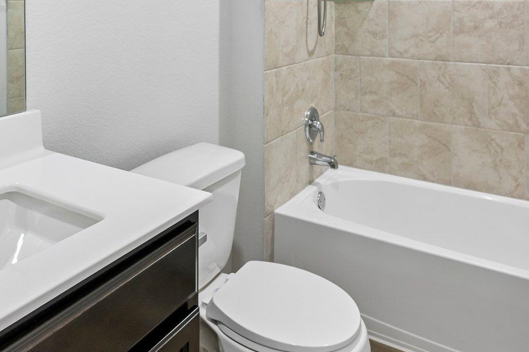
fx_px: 501
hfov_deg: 55.5
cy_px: 1
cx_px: 227
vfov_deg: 35.2
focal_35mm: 34
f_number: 6.7
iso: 160
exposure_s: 1/15
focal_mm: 15.5
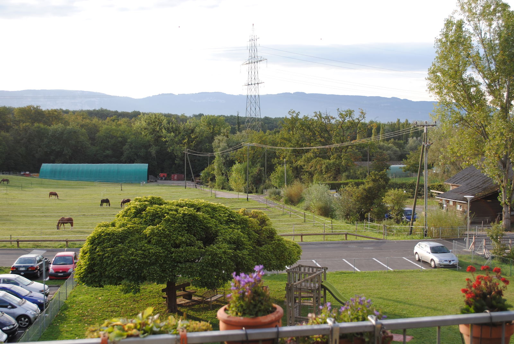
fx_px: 643
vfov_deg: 29.9
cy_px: 172
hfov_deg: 43.6
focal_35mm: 45
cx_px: 257
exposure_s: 1/100
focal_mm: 30
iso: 100
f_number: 5
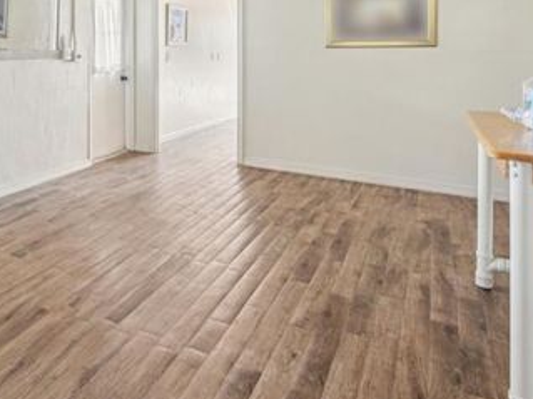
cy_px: 14
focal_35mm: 34
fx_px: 523
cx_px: 43
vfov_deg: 37.9
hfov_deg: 47.8
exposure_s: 1/50
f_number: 8
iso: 400
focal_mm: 16
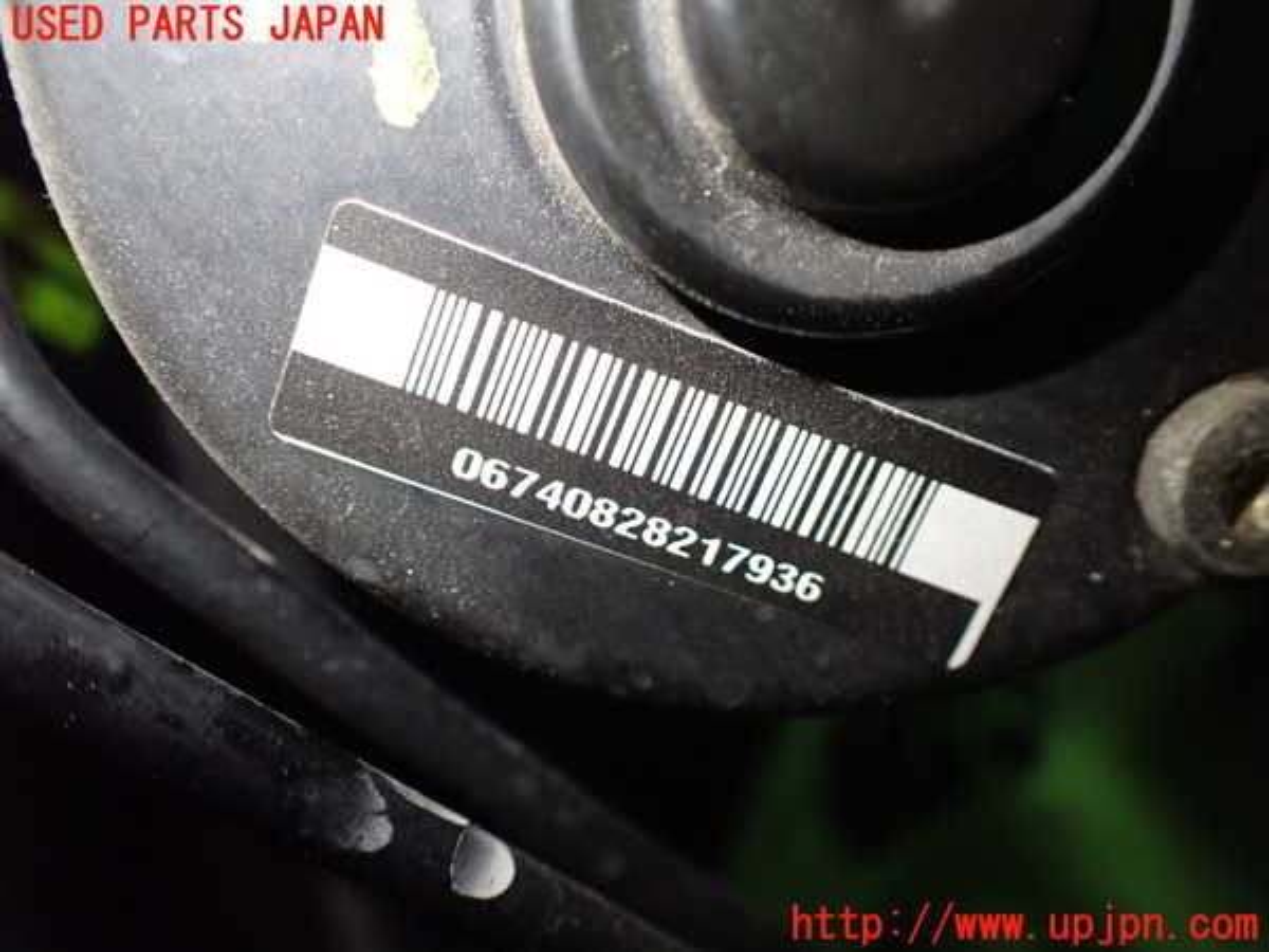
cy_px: 476
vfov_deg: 46.8
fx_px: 1100
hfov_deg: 60.0
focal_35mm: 30
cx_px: 634
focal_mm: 5.4
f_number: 2.3
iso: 640
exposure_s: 1/125
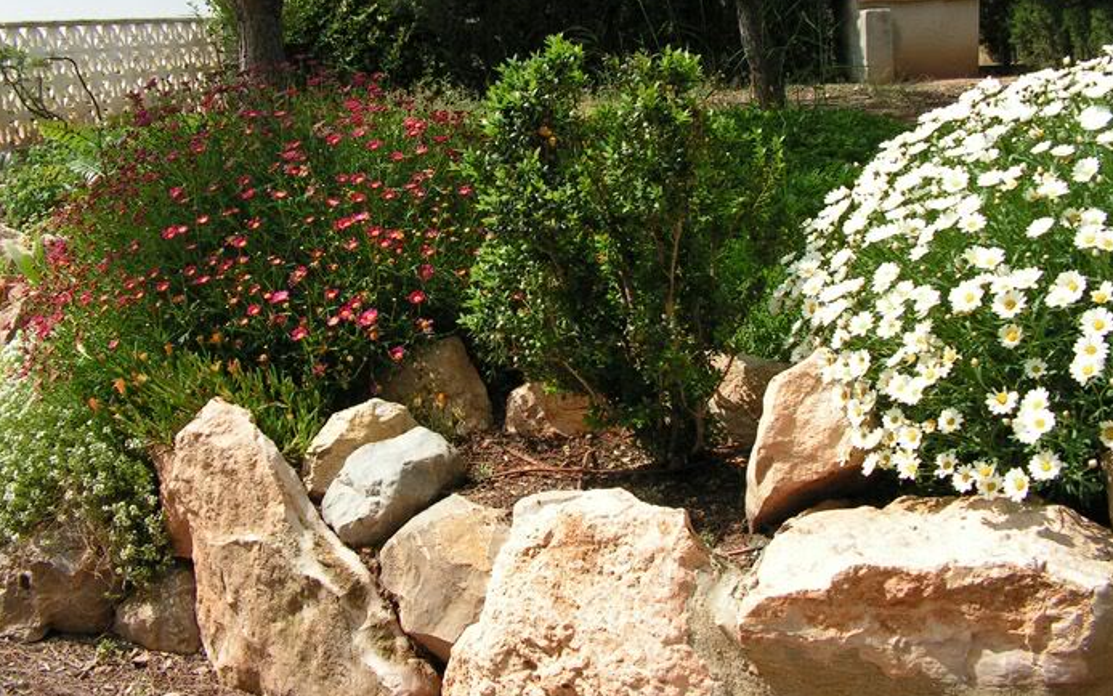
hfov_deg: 50.4
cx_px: 561
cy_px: 281
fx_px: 1183
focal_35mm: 39
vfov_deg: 32.7
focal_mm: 6
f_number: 4.8
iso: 64
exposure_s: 1/400
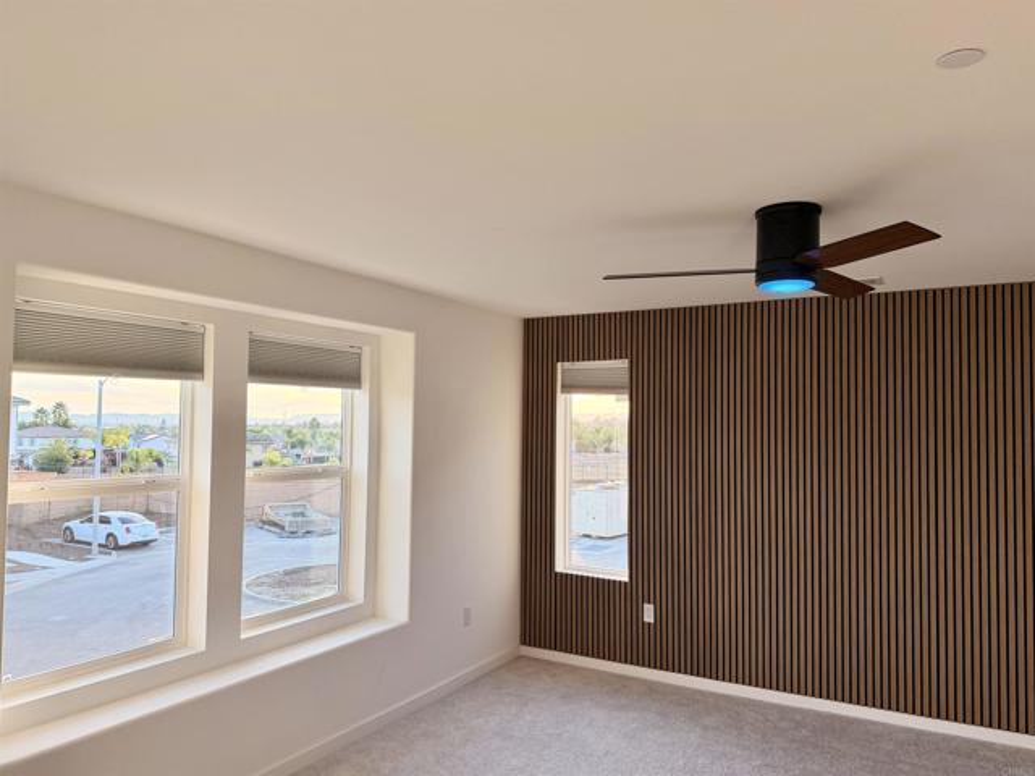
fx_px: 718
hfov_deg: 71.6
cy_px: 388
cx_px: 518
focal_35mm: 24
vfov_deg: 56.8
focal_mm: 6.76
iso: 200
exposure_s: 1/189
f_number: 1.78
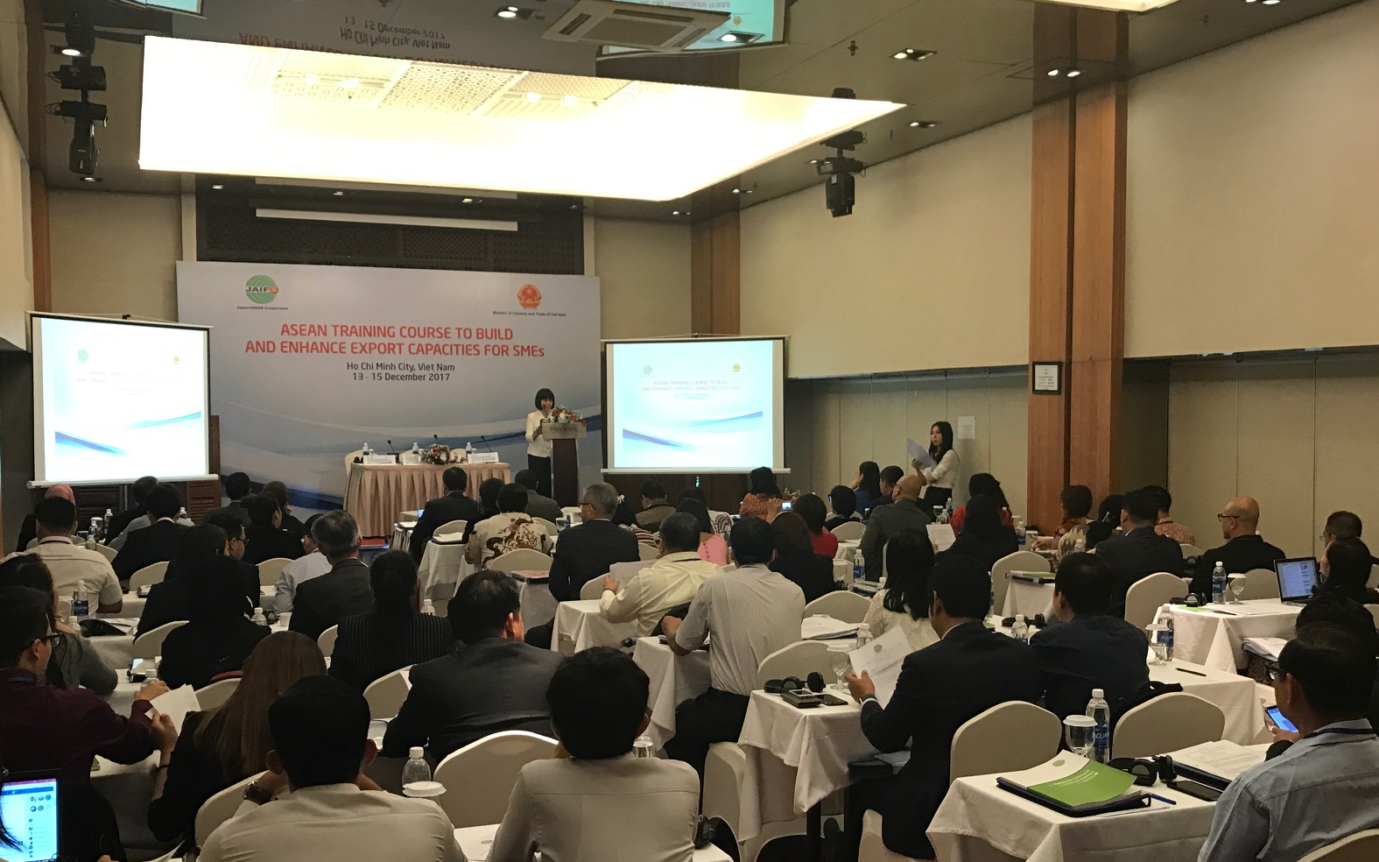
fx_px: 1428
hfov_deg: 51.5
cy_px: 522
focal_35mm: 38
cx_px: 723
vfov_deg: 33.5
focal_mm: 3.99
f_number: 1.8
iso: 40
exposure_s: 1/17
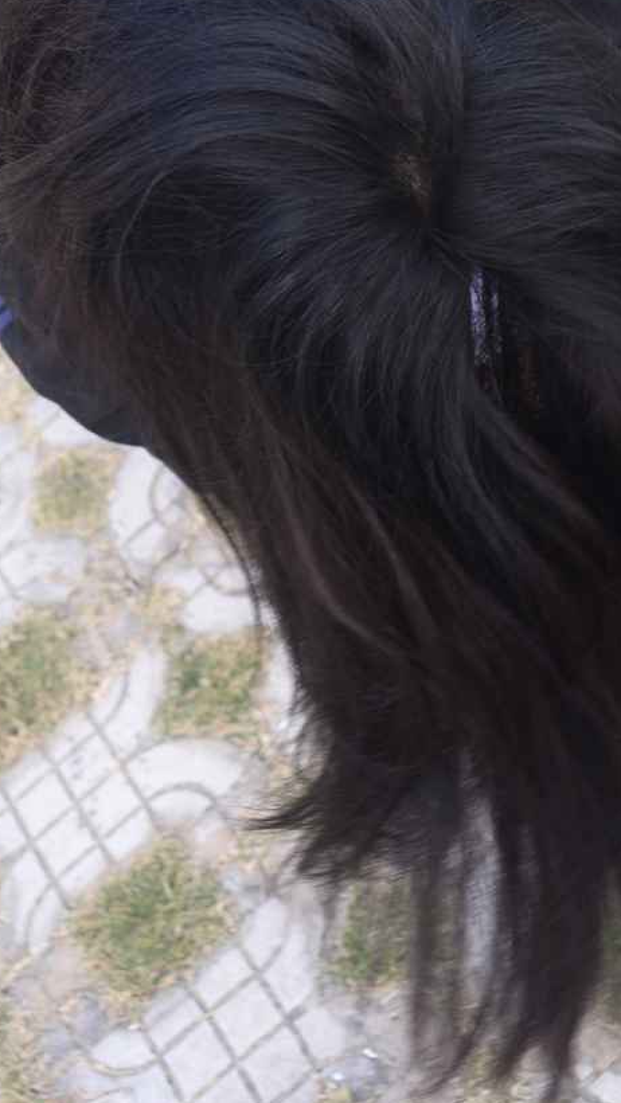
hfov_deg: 13.9
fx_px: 2546
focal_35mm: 87
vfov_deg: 23.6
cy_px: 64
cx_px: 187
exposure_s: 1/125
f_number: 5.6
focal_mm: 35
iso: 100
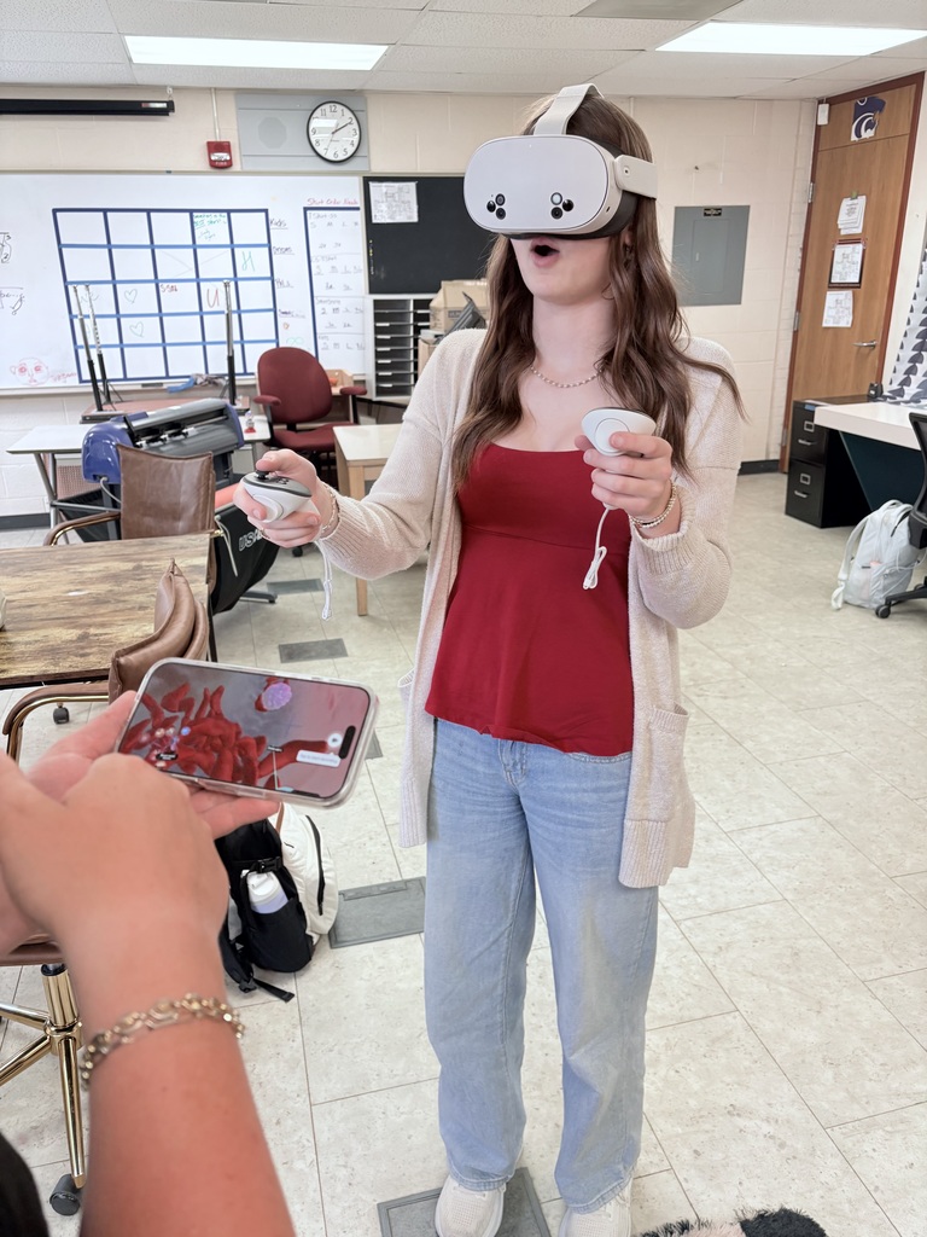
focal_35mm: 26
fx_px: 928
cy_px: 618
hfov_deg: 53.1
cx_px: 464
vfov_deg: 67.3
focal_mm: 5.96
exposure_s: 1/120
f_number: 1.6
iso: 125
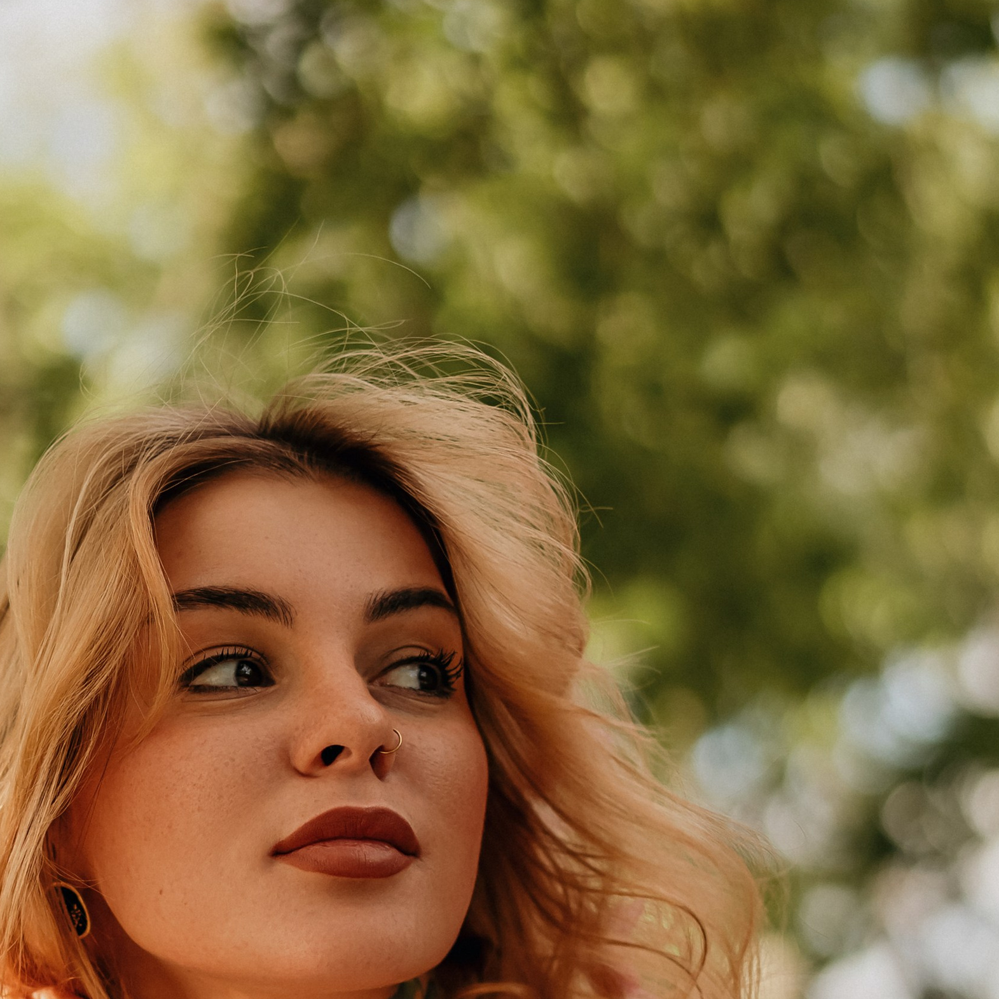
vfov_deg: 15.8
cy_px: 1017
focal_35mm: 108
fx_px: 3526
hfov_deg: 16.1
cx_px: 378
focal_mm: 35
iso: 100
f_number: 1.4
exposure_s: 1/2000
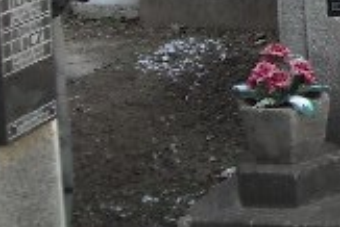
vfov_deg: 9.3
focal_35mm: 143
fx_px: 1352
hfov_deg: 13.0
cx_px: 607
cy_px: -129
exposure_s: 1/109
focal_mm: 5.7
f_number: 2.8
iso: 64
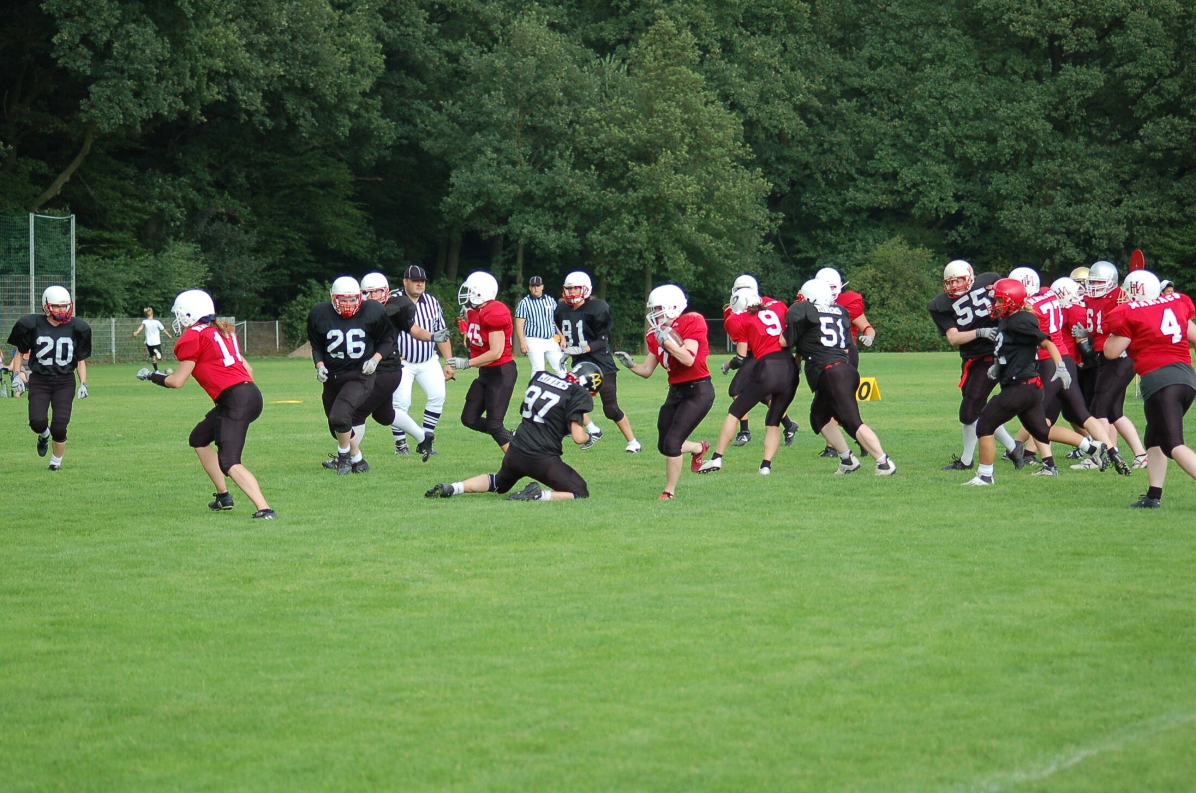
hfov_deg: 16.7
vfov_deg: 11.1
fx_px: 4079
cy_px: 396
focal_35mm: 123
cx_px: 598
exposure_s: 1/640
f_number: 4
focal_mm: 82
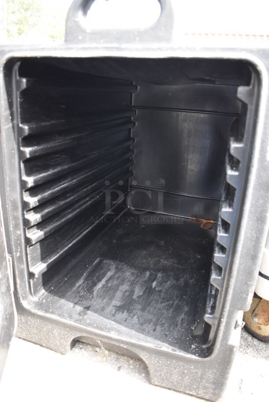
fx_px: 302
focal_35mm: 27
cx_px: 134
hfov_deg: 48.0
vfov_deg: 67.3
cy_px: 201
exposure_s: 1/125
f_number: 3.5
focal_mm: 18
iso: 800
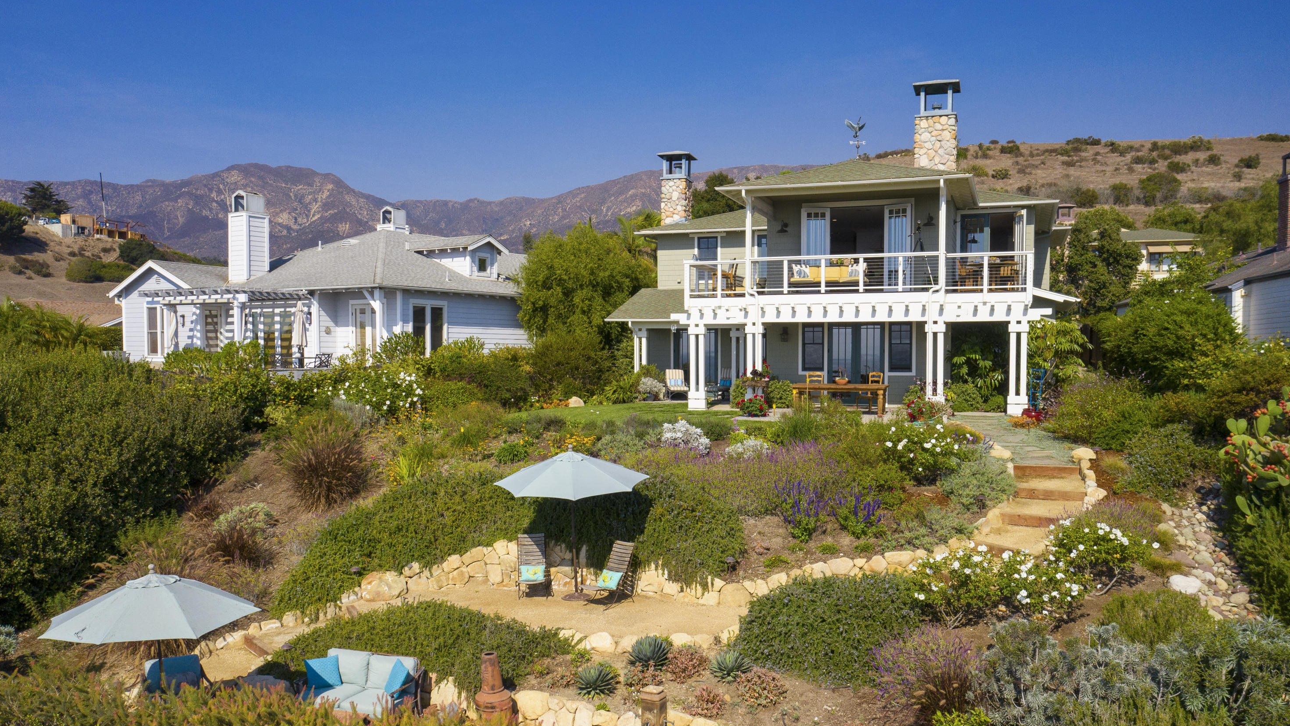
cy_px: 407
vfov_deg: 38.9
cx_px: 645
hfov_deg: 64.3
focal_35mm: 30
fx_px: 1026
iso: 100
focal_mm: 10.26
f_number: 5.6
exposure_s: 1/50
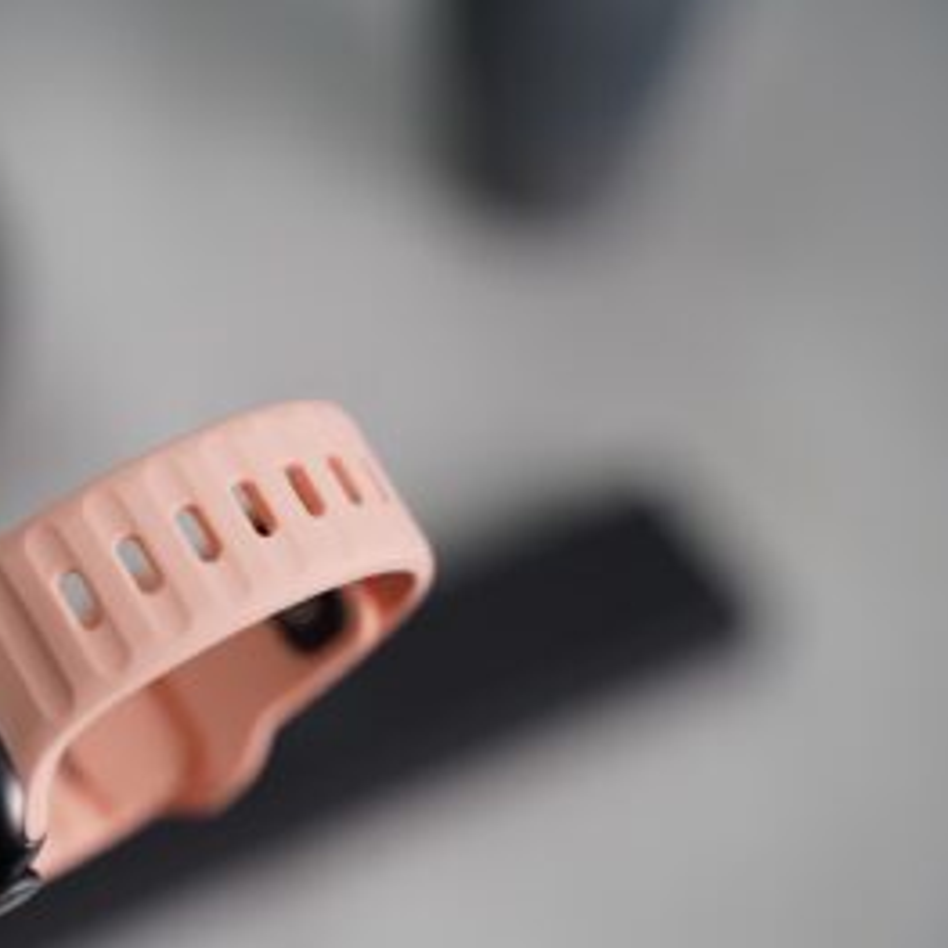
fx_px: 2727
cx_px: 256
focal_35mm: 88
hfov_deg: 19.6
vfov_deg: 19.7
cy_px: 478
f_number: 4
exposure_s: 1/80
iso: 400
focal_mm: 68
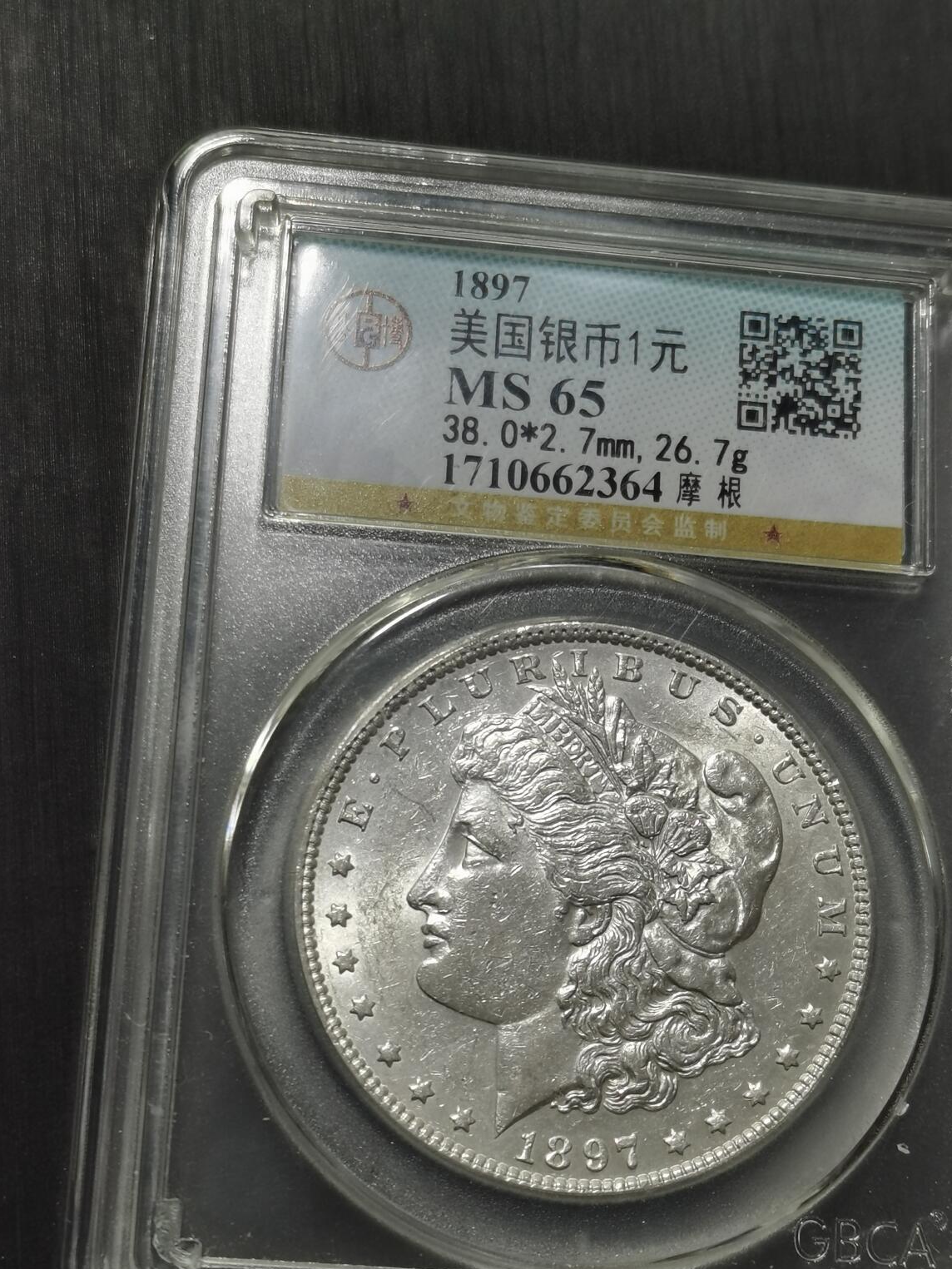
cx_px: 558
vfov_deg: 27.0
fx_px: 2640
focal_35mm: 72
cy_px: 722
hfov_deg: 20.4
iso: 50
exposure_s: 1/106
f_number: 1.8
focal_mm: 5.58
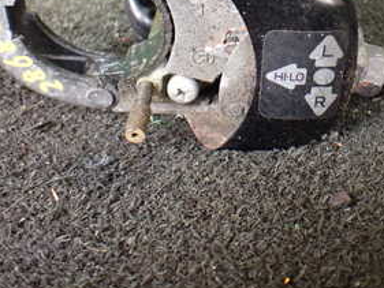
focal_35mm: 64
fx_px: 710
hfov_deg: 29.4
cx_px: 321
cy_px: 3
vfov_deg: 22.1
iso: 800
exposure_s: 1/125
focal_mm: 5.4
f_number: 2.3
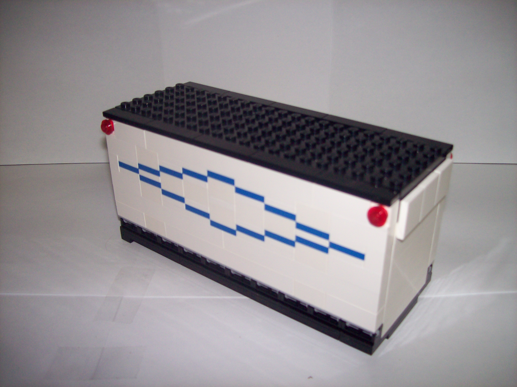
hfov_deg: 51.4
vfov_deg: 39.6
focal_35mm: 36
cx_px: 258
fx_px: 537
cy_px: 194
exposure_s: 1/64
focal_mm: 6
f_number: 2.7
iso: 80
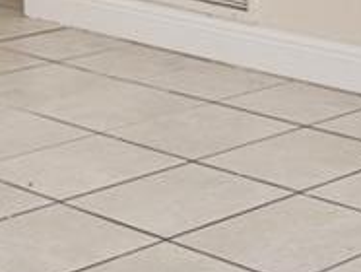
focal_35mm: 132
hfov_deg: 14.1
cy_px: -288
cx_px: 526
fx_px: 1378
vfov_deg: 10.3
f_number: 7.1
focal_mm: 16
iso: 320
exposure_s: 1/30
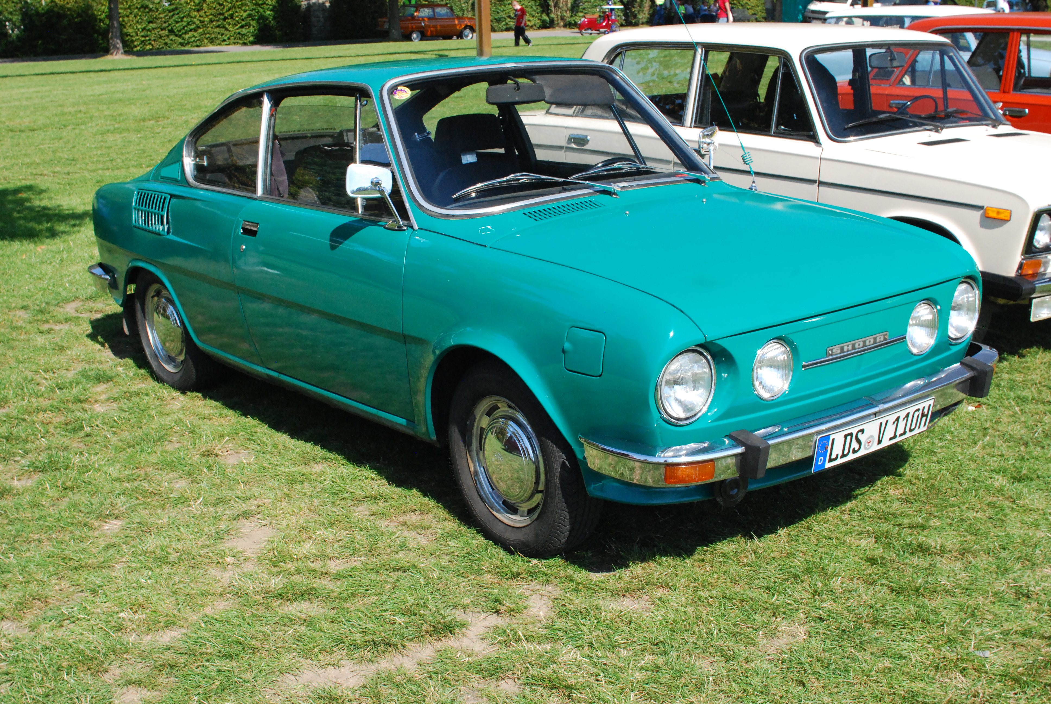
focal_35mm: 45
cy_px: 352
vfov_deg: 29.9
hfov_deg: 43.6
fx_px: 1315
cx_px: 526
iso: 800
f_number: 10
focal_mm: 30
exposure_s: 1/400
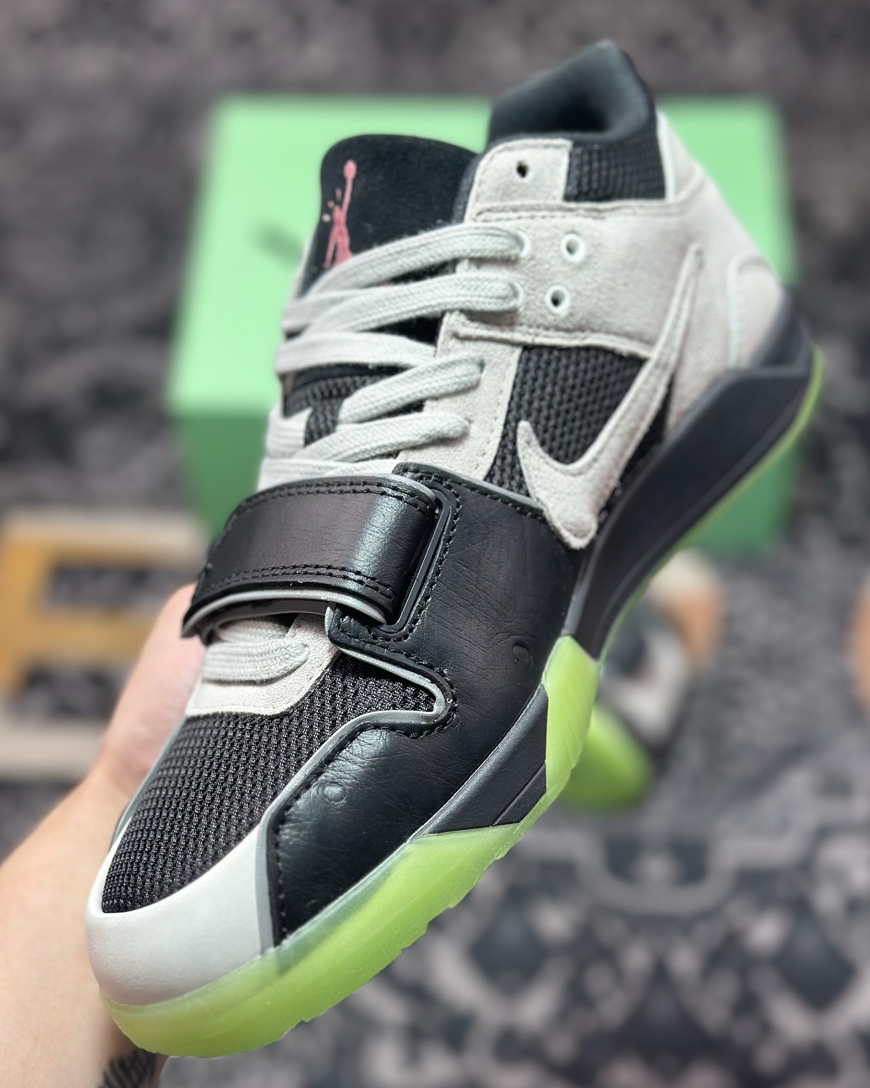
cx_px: 438
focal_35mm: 51
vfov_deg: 36.6
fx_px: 1641
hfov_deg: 29.7
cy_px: 574
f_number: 1.78
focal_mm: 6.86
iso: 80
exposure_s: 1/409
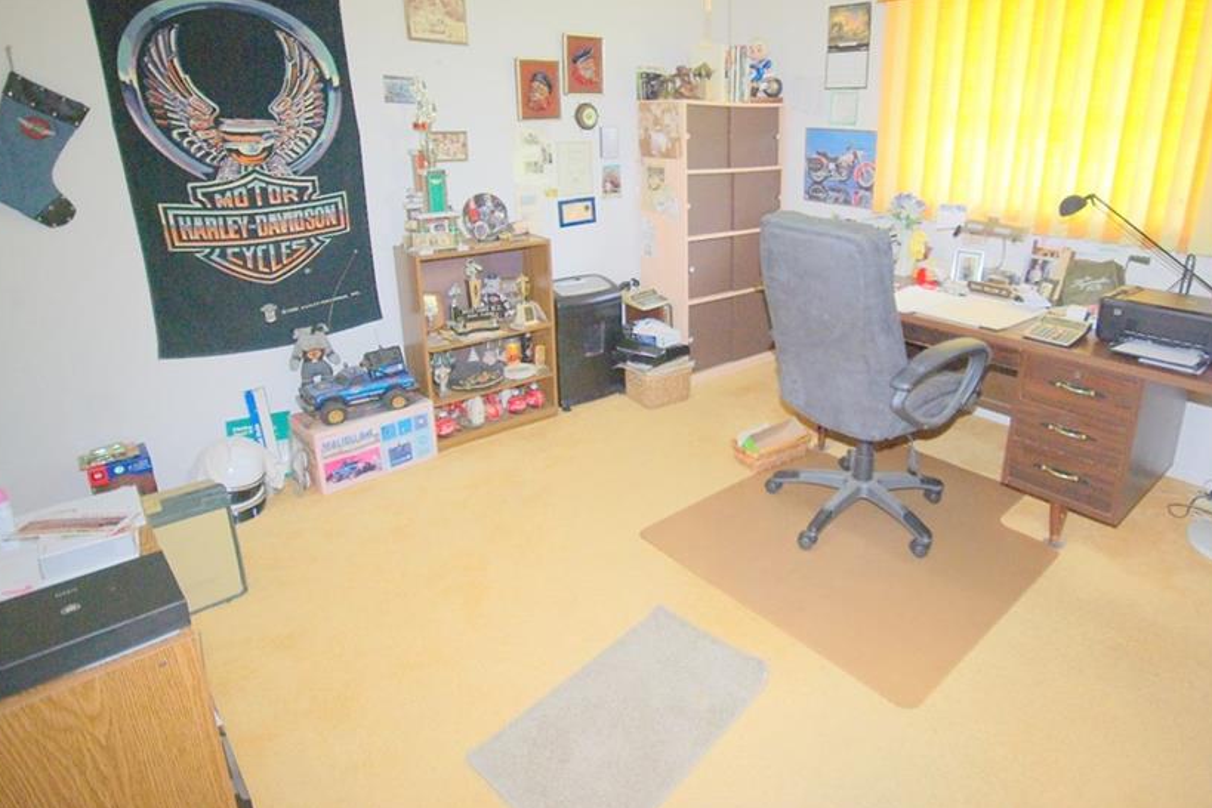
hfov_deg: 81.5
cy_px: 312
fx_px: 694
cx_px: 712
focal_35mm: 21
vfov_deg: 59.7
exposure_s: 1/20
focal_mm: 11
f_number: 5.6
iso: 400
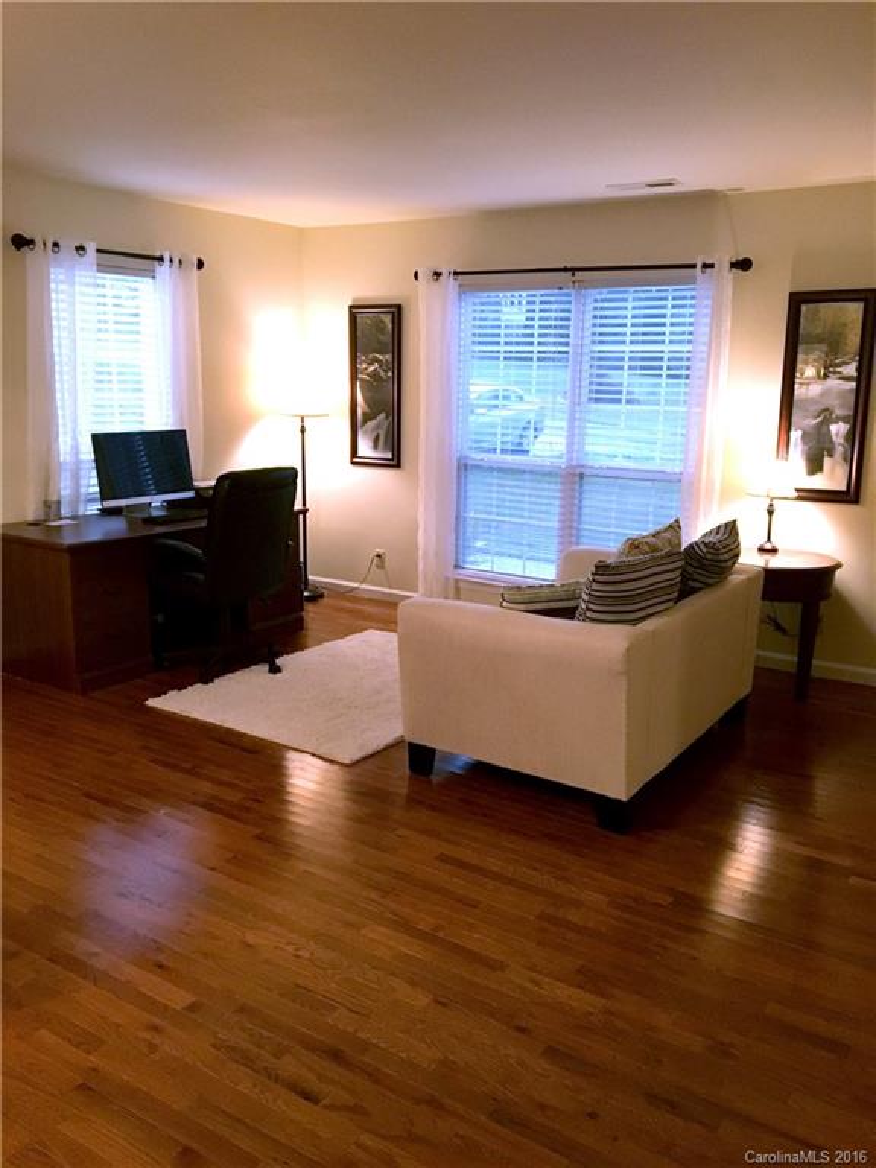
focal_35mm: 29
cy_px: 584
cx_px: 438
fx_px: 979
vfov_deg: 61.7
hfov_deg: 48.2
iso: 200
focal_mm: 4.15
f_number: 2.2
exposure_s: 1/30
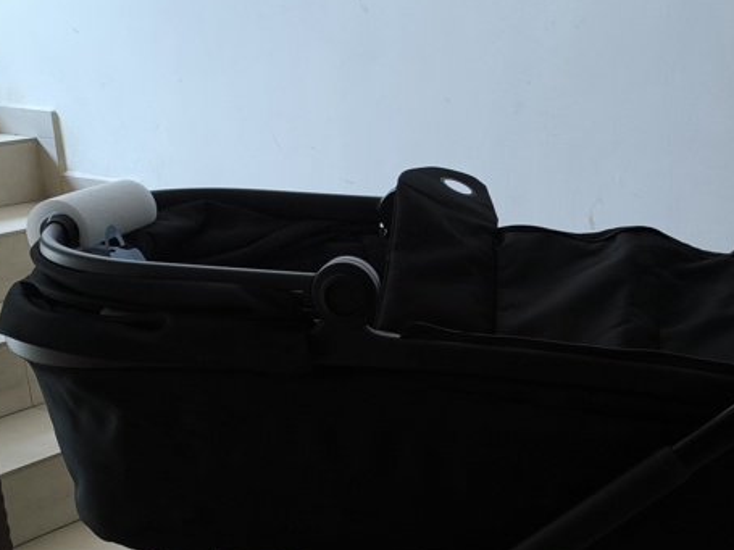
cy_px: 581
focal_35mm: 57
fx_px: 1208
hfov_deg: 33.2
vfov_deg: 24.2
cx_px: 537
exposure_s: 1/33.3
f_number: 1.9
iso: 640
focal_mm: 6.92
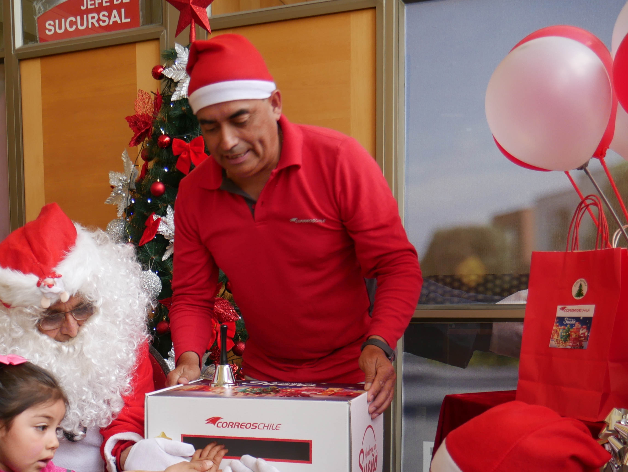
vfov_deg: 30.2
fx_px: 853
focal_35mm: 47
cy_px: 375
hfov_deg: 39.6
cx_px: 180
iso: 200
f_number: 3.5
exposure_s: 1/100
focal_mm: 14
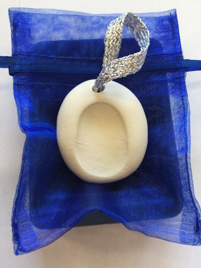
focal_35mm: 29
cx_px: 100
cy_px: 134
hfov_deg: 48.2
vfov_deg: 61.7
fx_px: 225
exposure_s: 1/30
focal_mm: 4.15
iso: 40
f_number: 2.2
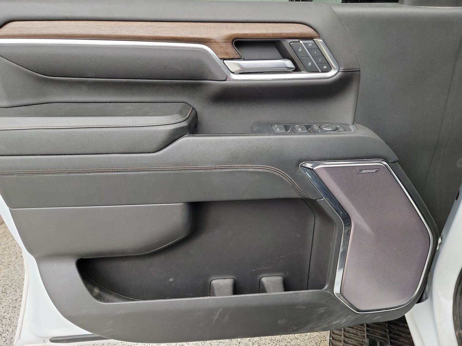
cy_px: 173
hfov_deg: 71.6
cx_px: 231
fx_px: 320
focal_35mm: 24
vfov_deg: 56.8
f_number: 1.8
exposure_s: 1/59
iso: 631
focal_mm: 6.7
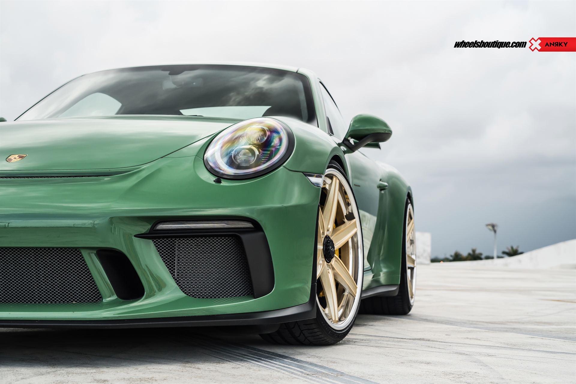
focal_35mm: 70
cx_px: 288
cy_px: 192
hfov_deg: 28.8
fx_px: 1120
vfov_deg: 19.5
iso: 320
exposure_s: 1/200
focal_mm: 70
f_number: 7.1
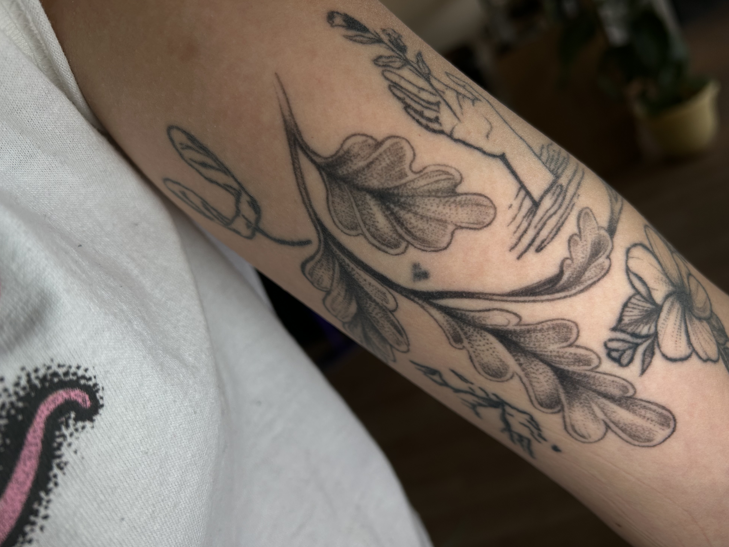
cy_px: 283
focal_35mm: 27
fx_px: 569
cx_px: 375
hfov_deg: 65.3
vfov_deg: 51.3
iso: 40
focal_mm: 5.7
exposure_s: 1/231
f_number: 1.5
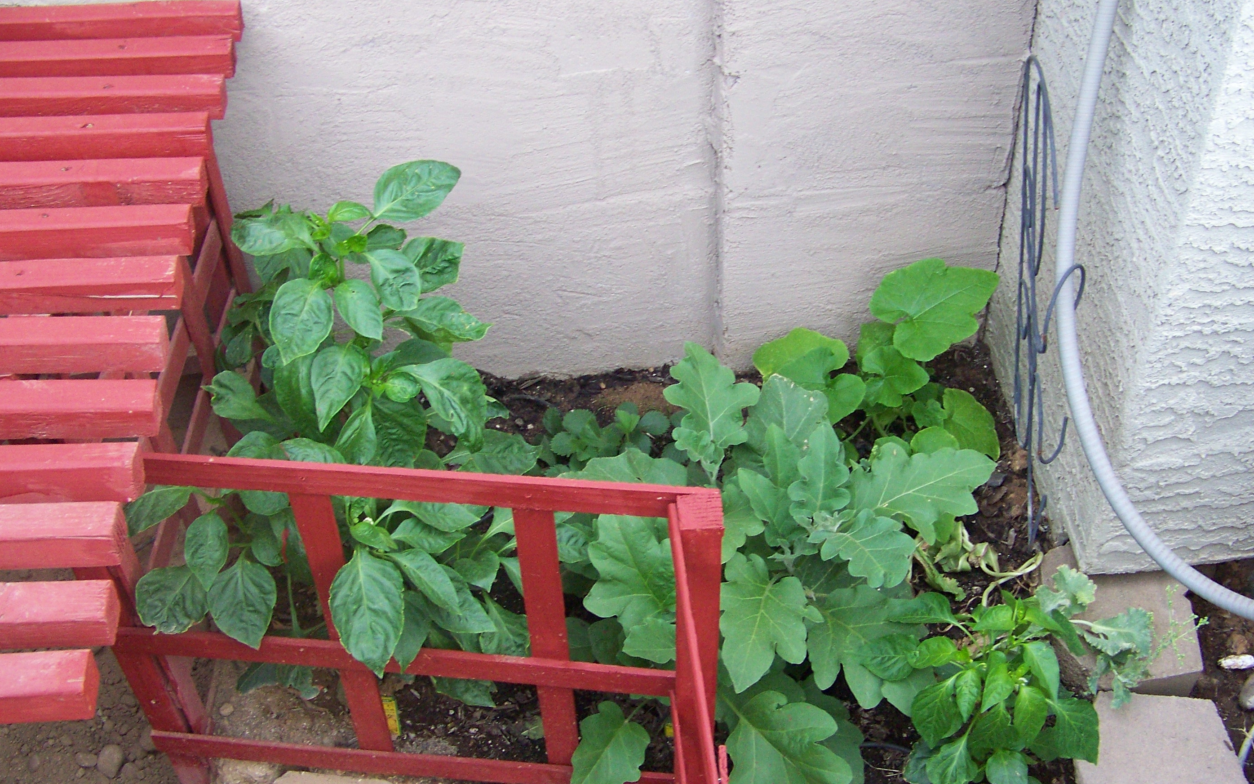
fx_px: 1435
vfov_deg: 30.5
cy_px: 428
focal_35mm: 42
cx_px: 656
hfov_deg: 47.2
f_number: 2.8
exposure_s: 1/30
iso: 160
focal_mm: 5.85
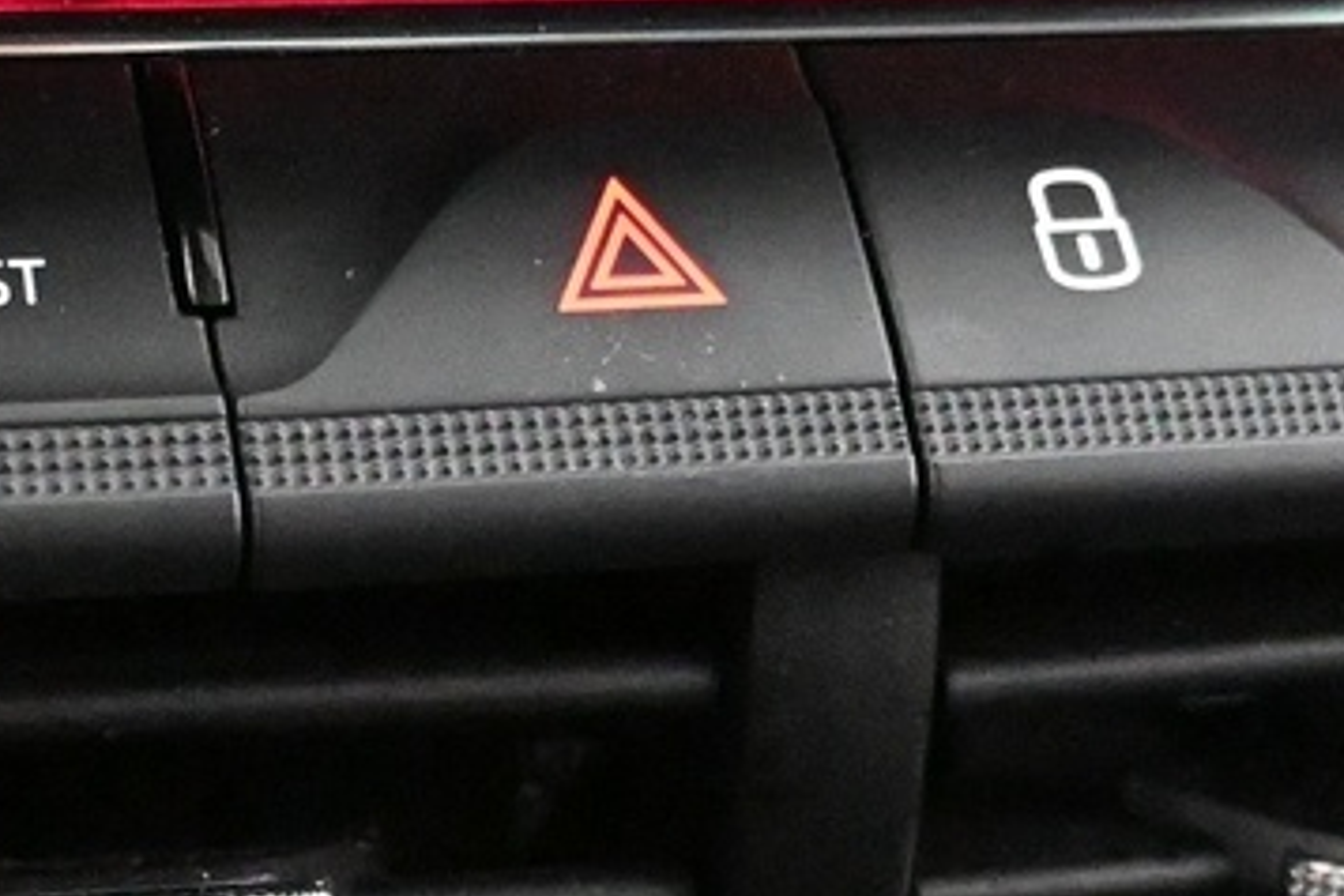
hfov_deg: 18.7
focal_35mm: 109
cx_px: 403
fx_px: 4069
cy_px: 644
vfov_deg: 12.5
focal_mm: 16
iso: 12800
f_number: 3.5
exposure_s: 1/60
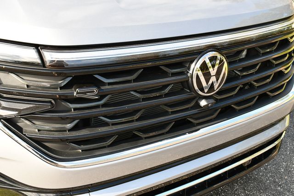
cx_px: 147
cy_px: 98
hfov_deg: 44.5
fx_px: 360
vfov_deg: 30.6
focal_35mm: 44
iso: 320
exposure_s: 1/250
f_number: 5.6
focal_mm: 22
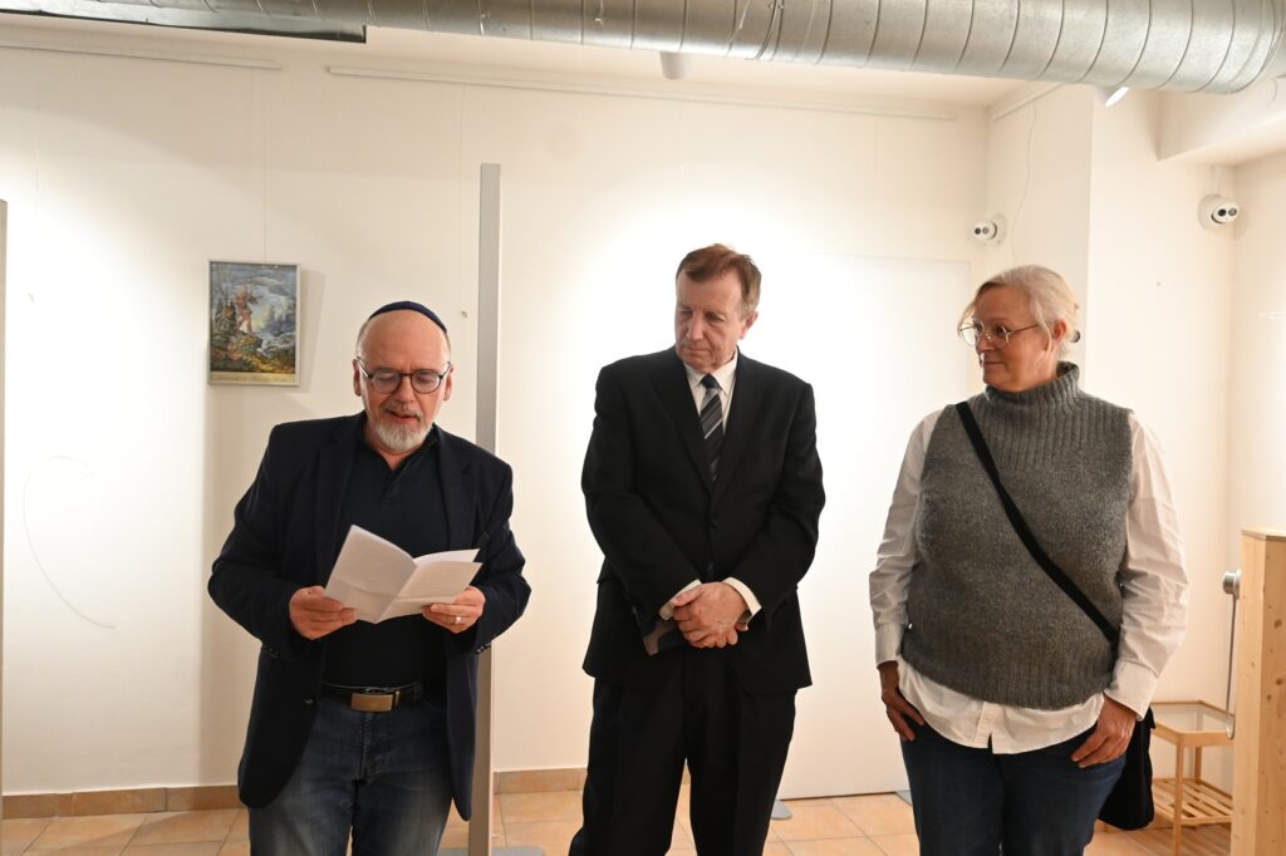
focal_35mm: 30
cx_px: 643
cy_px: 428
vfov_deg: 43.6
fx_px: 1071
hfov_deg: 61.9
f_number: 3.8
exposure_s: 1/125
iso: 1100
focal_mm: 20
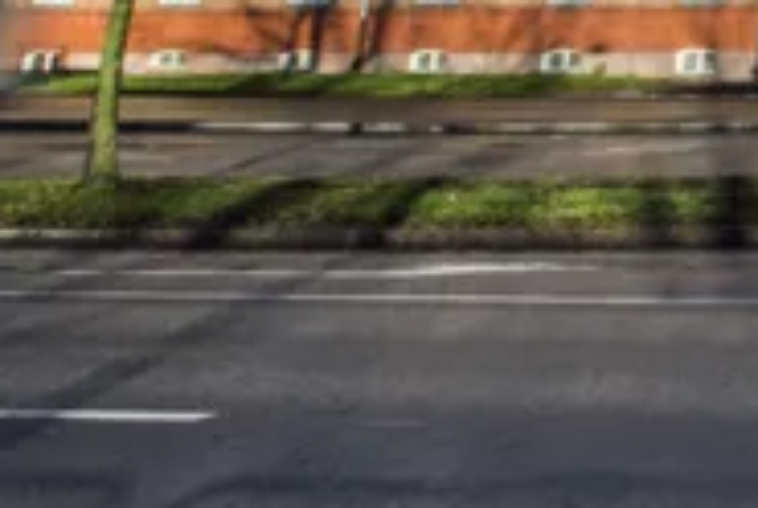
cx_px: 1696
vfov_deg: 17.8
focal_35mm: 68
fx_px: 1434
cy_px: -270
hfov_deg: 16.6
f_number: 22
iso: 64
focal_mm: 14
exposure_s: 1/10
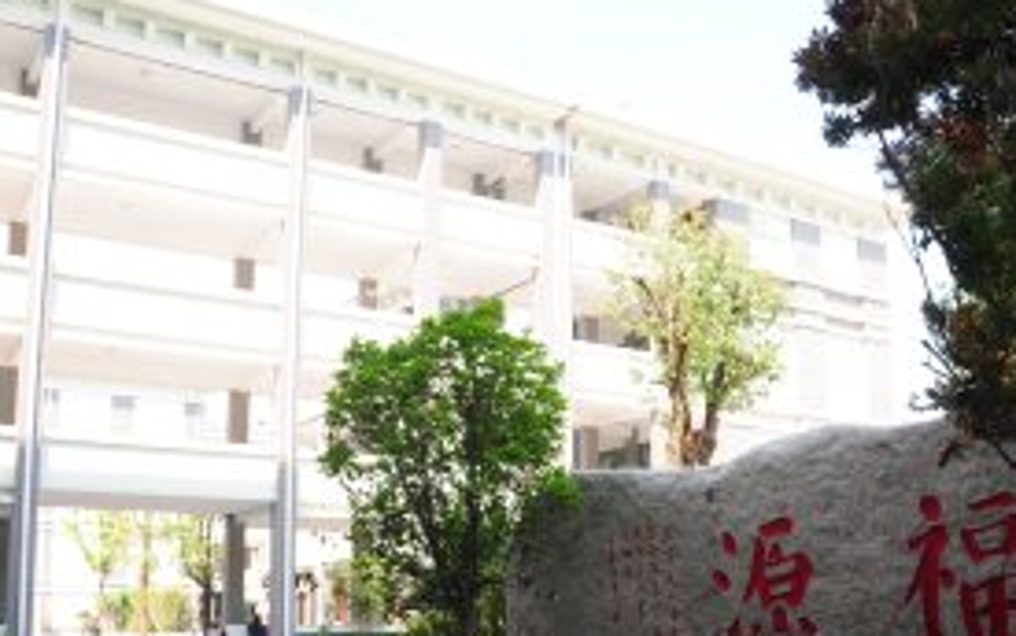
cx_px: 672
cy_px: 464
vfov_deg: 31.5
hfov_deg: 48.5
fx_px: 1108
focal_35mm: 40
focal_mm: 18
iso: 200
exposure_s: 1/200
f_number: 5.6
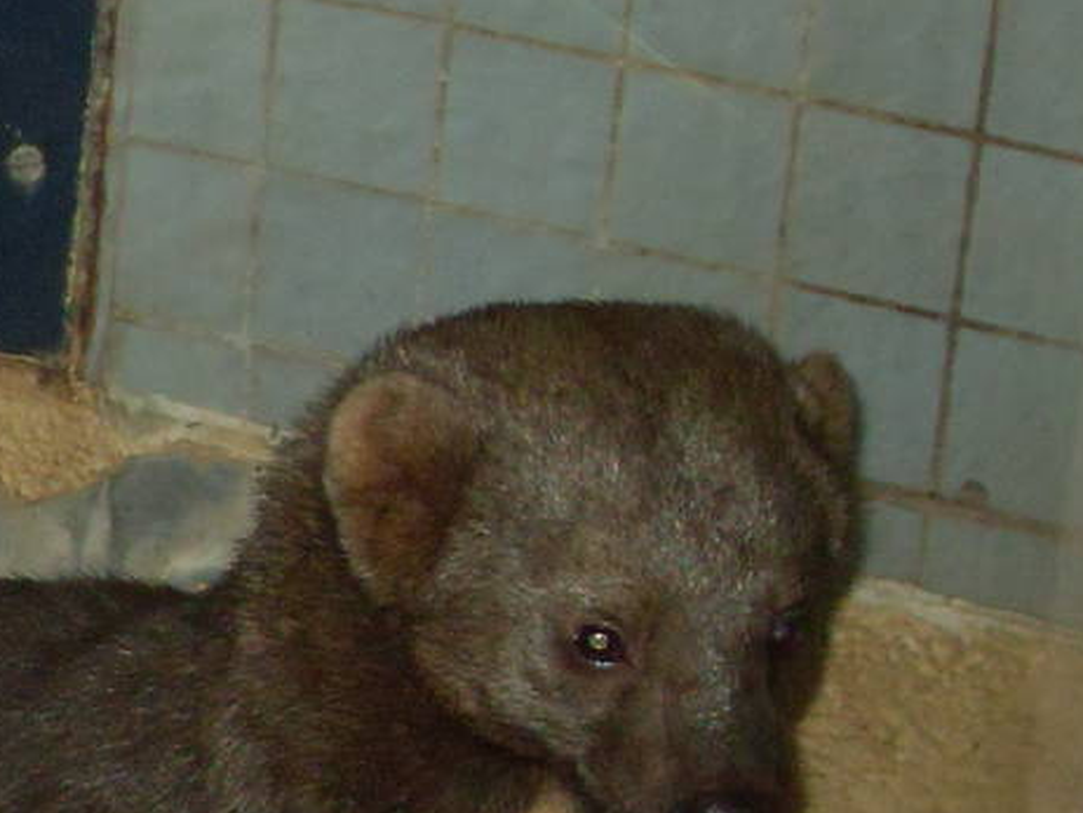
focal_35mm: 257
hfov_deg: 7.6
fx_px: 8043
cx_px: -204
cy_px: 933
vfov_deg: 5.8
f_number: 4
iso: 200
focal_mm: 11.8
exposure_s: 1/60
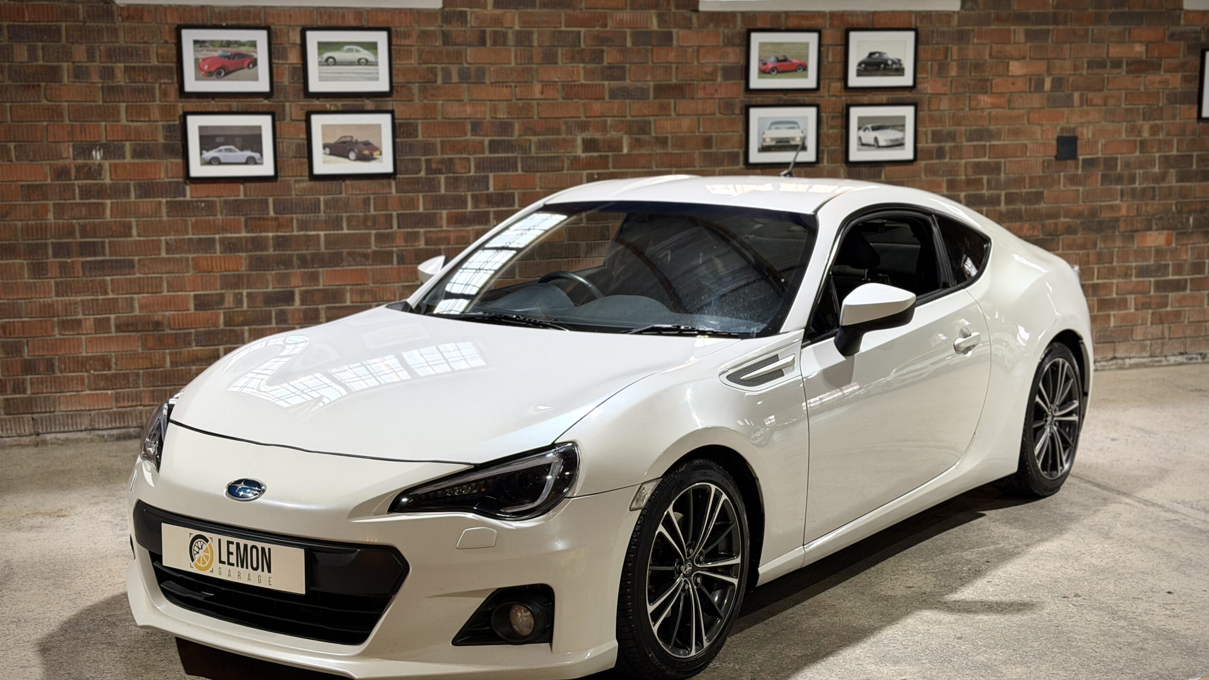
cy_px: 355
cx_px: 602
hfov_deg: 39.2
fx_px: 1699
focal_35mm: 53
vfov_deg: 22.6
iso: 125
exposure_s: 1/50
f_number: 1.78
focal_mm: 6.76
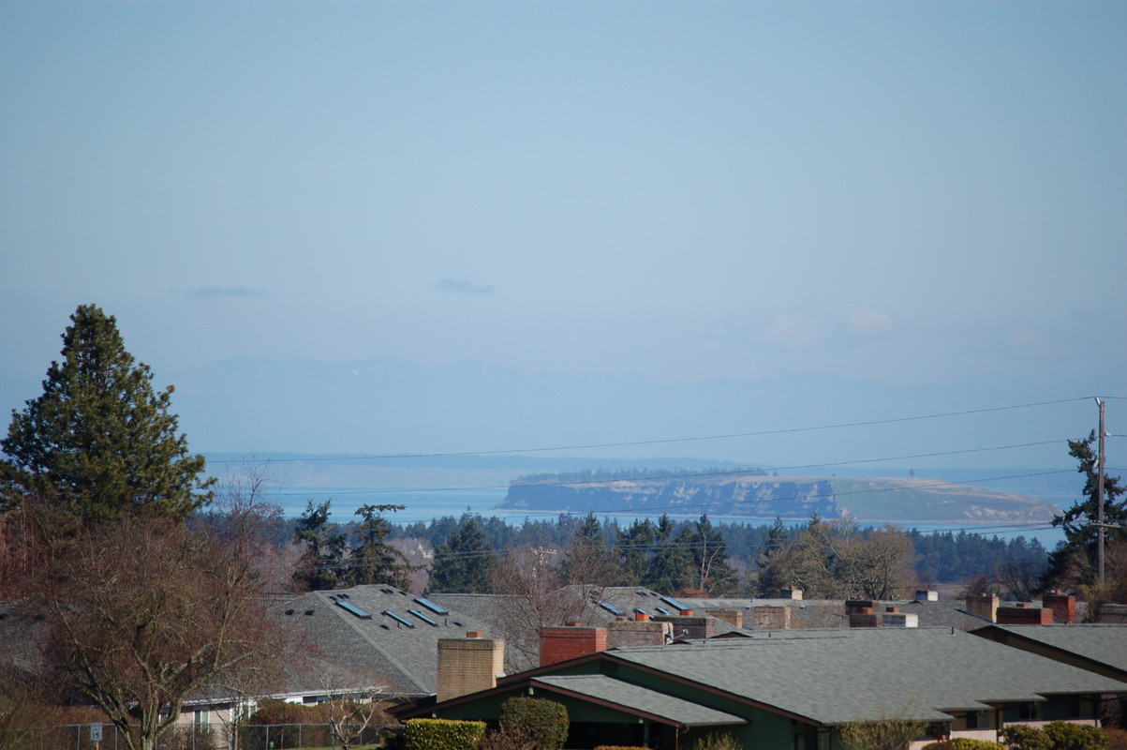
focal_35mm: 300
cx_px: 564
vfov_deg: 4.6
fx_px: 9384
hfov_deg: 6.9
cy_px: 375
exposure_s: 1/2000
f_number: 5.6
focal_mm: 200
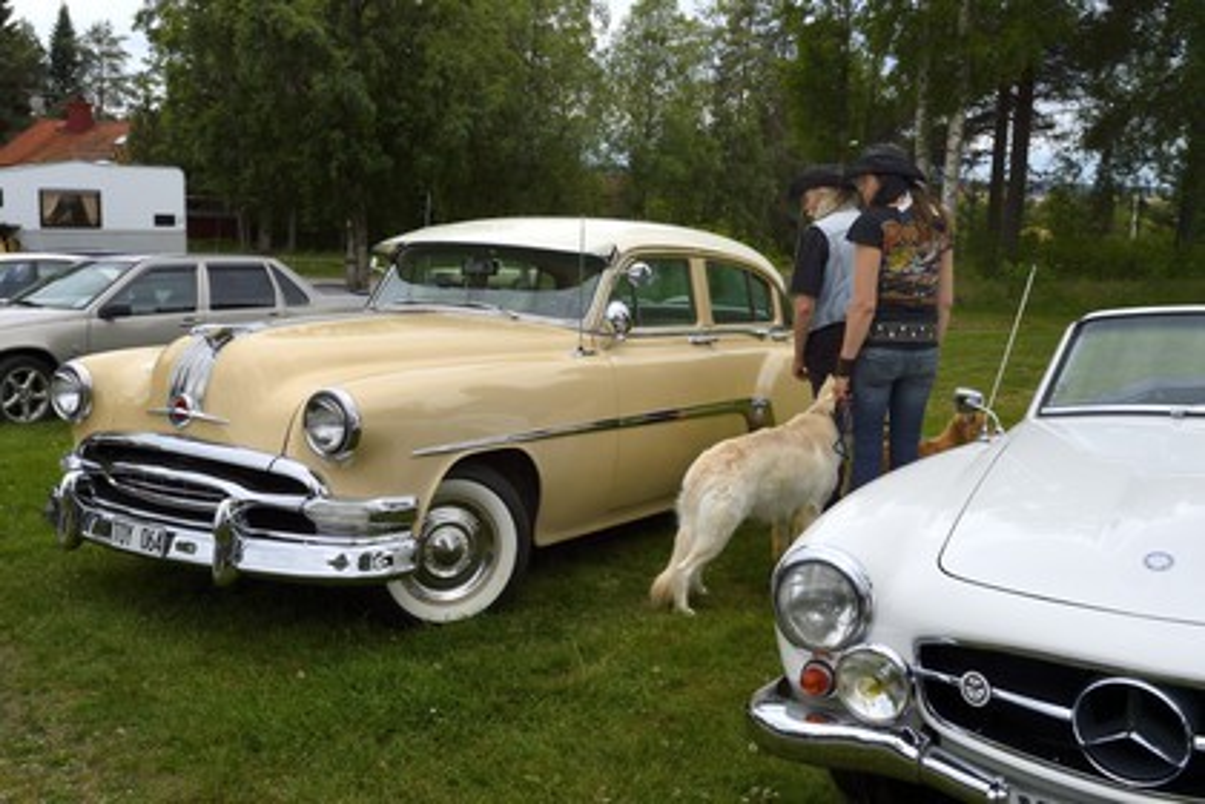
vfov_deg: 37.9
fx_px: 1171
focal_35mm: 35
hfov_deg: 54.4
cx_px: 602
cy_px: 402
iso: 800
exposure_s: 1/100
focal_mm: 35
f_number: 14
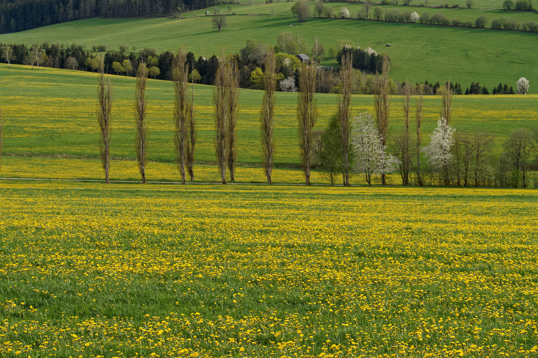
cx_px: 269
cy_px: 179
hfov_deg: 20.4
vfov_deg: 13.7
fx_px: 1494
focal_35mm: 100
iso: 400
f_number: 16
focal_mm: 100
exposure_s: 1/125
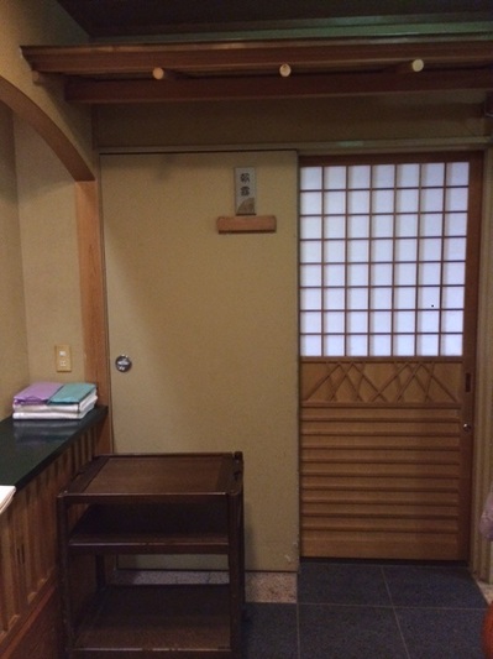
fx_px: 570
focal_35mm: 30
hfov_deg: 46.7
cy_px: 330
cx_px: 246
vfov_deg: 60.0
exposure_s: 1/15
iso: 400
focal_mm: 4.12
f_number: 2.2
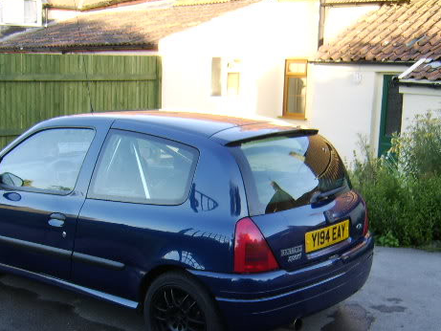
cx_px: 136
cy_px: 225
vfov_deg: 33.3
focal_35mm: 43
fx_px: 548
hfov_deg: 43.0
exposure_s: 1/92
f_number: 2.7
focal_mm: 8.13
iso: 71
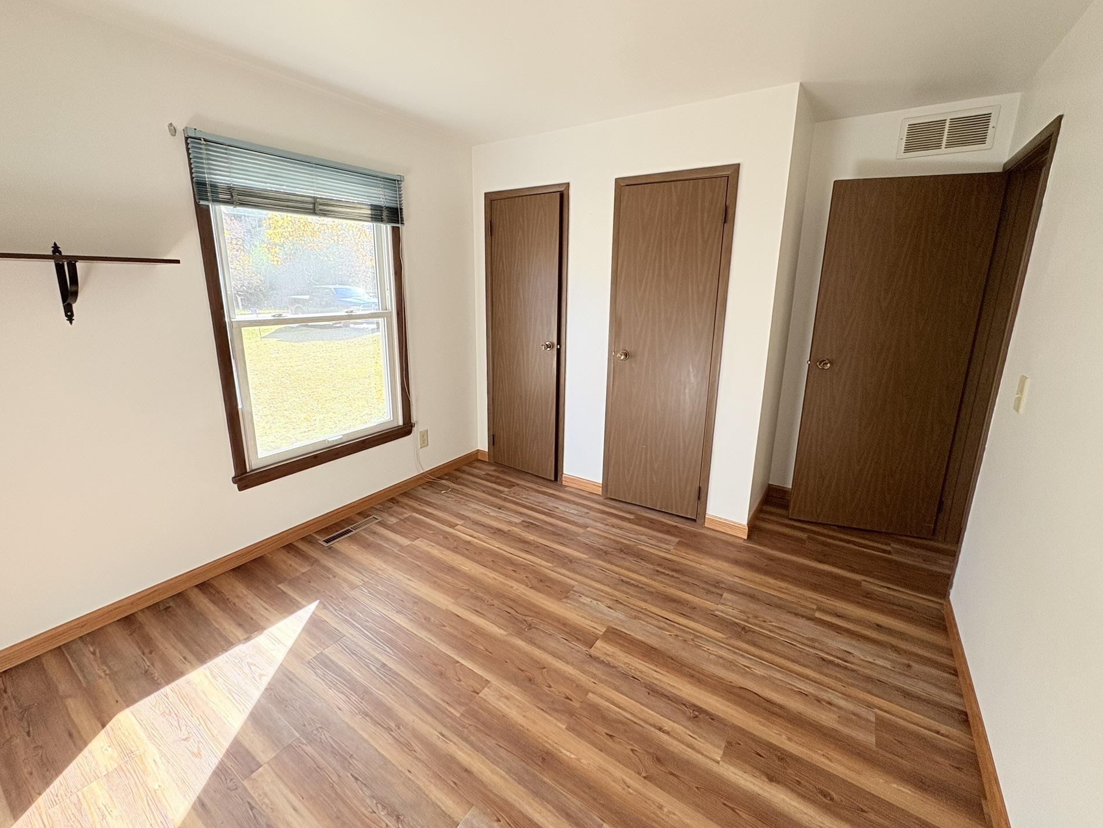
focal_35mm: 15
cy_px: 386
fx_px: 478
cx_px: 537
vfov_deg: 81.7
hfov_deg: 98.1
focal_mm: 2.22
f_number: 2.2
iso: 125
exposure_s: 1/99
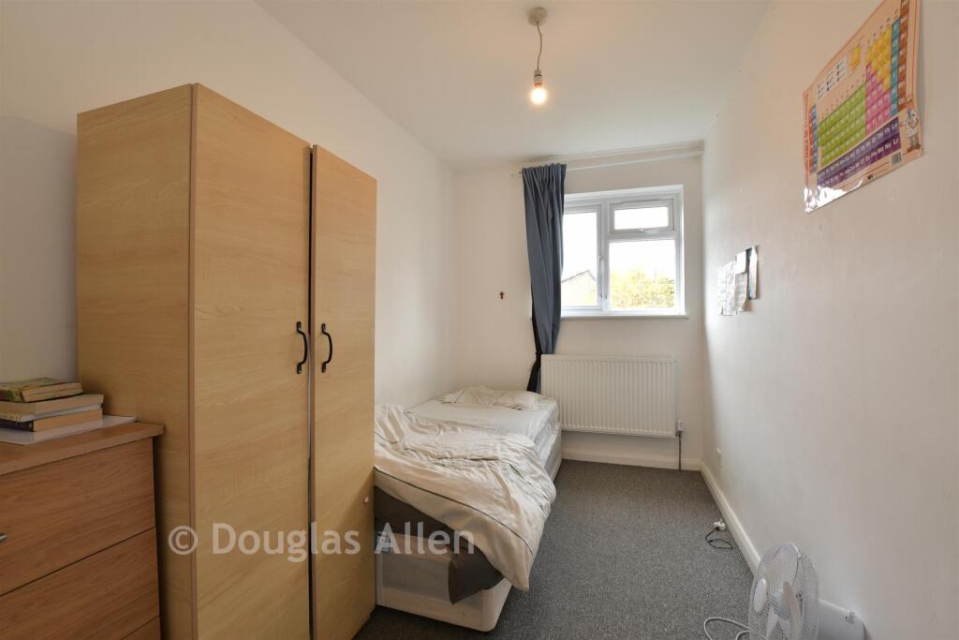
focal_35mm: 15
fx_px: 400
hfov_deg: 100.4
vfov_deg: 77.3
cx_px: 480
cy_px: 320
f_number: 8
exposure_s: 1/3
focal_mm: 10
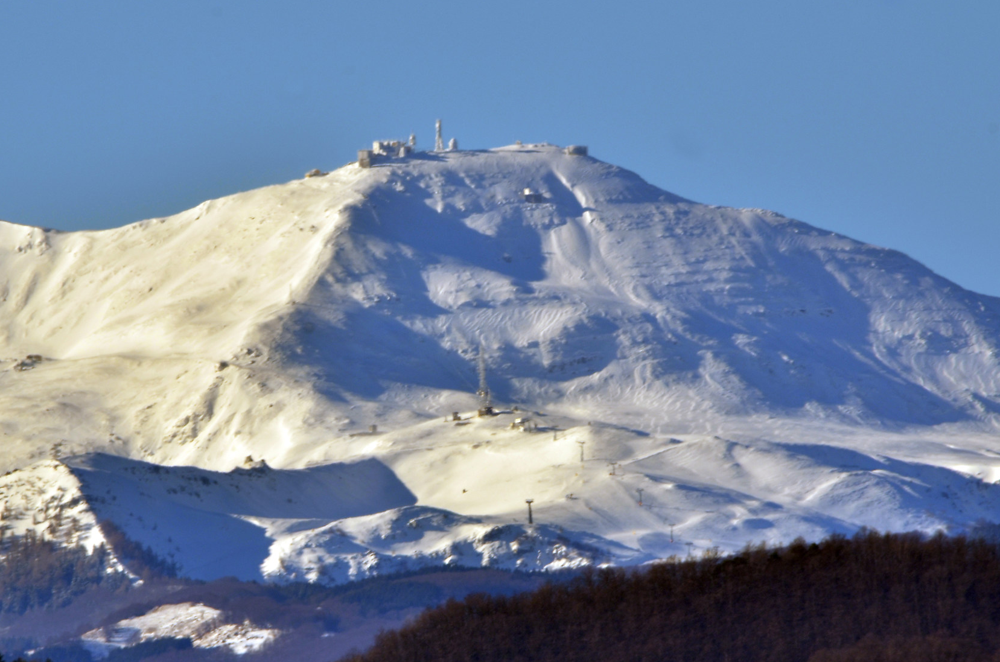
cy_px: 309
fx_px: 42157
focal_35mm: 1521
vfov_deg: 0.9
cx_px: 414
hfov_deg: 1.4
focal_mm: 700
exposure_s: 1/100
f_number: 16
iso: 100
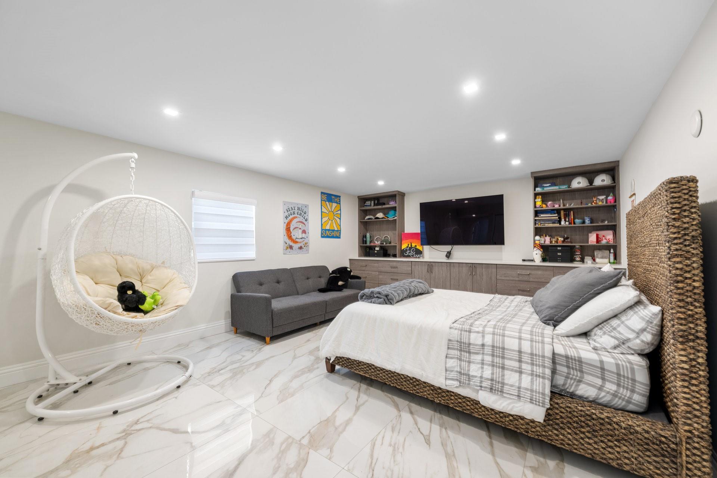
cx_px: 358
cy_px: 239
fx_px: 279
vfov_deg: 81.2
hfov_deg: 104.3
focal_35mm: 14
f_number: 6.3
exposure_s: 1/1.67
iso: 160
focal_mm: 14
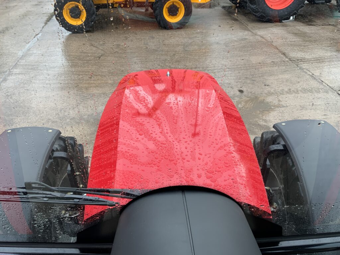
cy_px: 128
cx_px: 170
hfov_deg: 61.7
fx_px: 285
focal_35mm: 29
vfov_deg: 48.2
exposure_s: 1/122
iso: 16
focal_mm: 3
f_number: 1.8
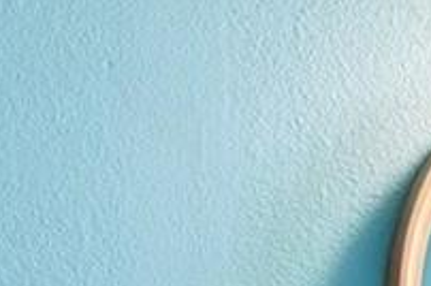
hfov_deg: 14.6
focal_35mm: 111
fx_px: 1327
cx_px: 905
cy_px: 689
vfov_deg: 10.5
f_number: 11
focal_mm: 14
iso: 360
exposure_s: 1/15
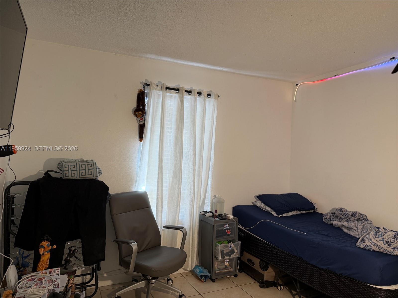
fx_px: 276
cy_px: 149
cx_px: 199
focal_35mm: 24
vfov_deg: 56.8
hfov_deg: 71.6
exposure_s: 1/60
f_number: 1.78
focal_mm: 6.76
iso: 125
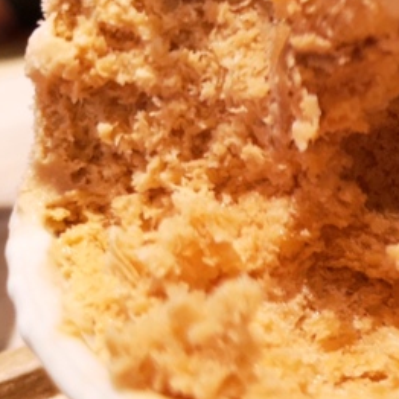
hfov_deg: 20.5
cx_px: 589
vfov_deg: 23.6
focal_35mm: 73
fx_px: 952
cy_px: 146
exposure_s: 1/33.3
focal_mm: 3.95
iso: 250
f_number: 1.8
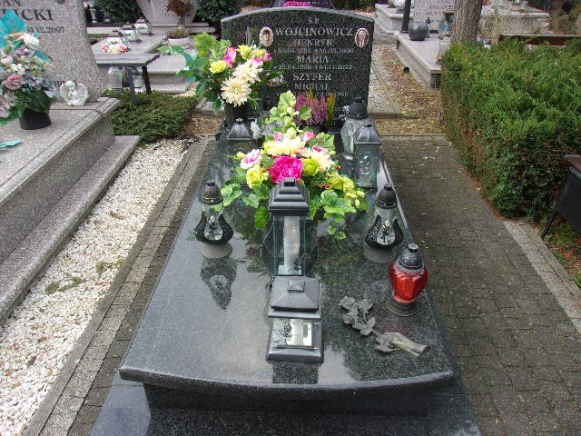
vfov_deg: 51.4
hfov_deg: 65.3
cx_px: 290
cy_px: 218
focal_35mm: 27
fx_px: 453
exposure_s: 1/160
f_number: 3
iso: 80
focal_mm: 4.9
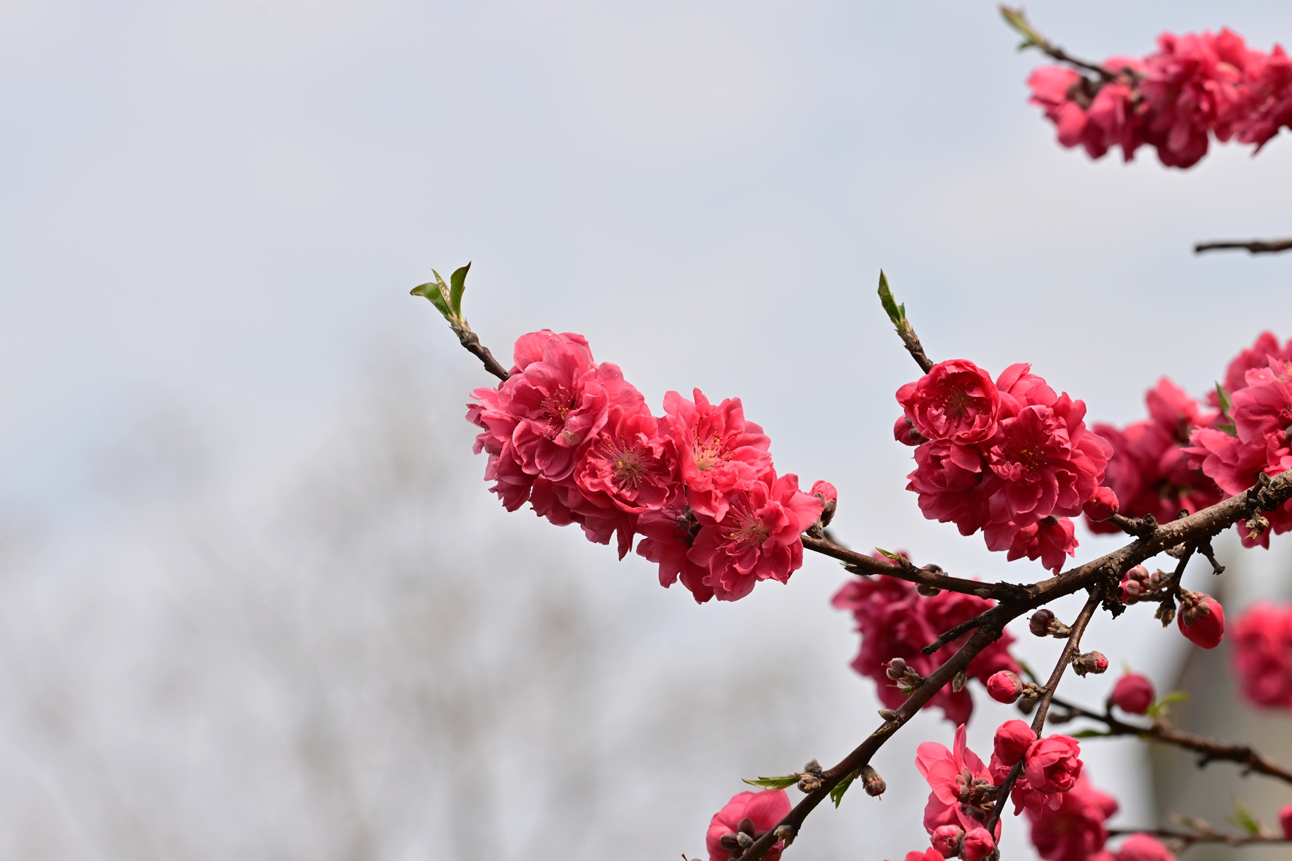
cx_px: 646
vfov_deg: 9.1
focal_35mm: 150
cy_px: 430
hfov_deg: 13.7
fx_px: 5383
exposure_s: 1/400
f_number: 8
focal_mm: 150
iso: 160
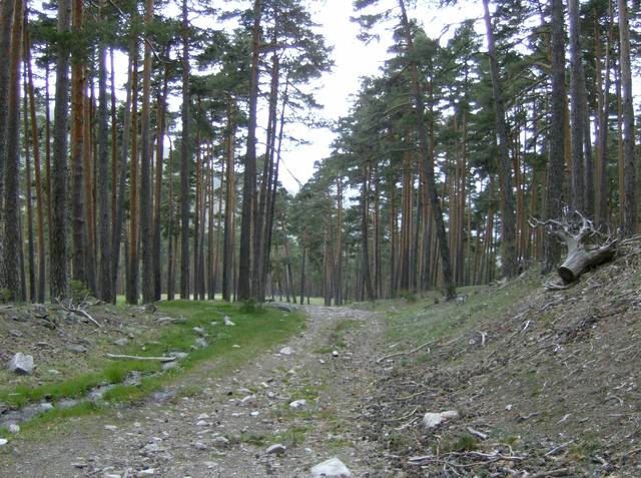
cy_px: 239
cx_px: 320
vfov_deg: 39.5
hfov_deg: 51.5
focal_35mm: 36
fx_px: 665
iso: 100
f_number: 2.8
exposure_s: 1/318
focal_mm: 6
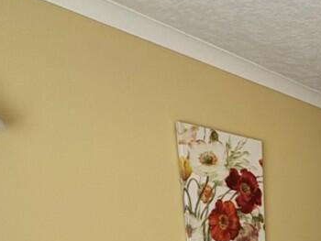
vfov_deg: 28.7
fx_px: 380
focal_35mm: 41
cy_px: 314
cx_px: 405
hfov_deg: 34.3
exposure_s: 1/99
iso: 100
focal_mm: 2.22
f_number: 2.2
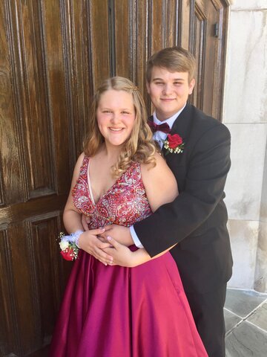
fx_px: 298
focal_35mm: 29
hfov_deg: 48.2
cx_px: 134
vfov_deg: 61.7
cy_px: 178
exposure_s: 1/227
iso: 32
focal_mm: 4.15
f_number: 2.2
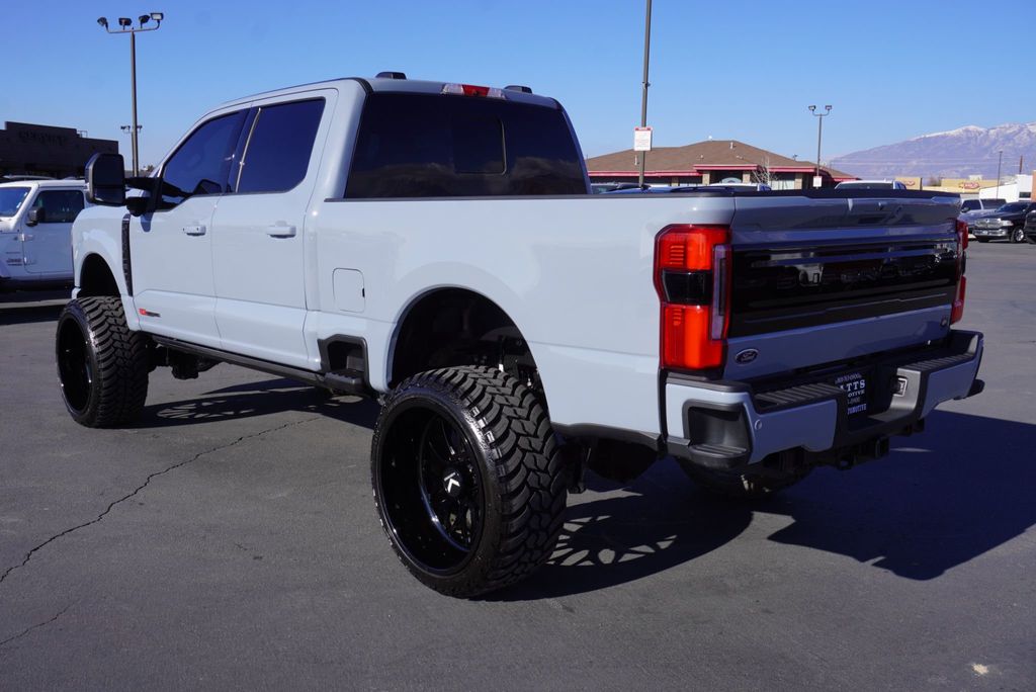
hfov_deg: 55.1
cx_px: 518
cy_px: 346
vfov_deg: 38.4
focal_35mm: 34
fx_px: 993
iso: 100
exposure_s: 1/160
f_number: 10
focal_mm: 23
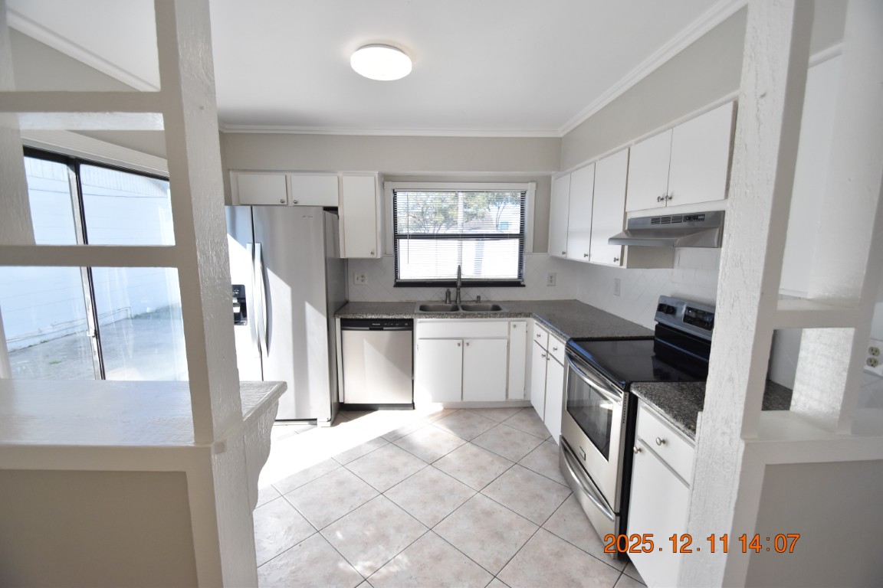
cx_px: 442
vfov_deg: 77.3
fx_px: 368
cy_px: 294
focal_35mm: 15
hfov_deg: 100.4
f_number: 3.5
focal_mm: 10
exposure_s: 1/1500
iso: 800
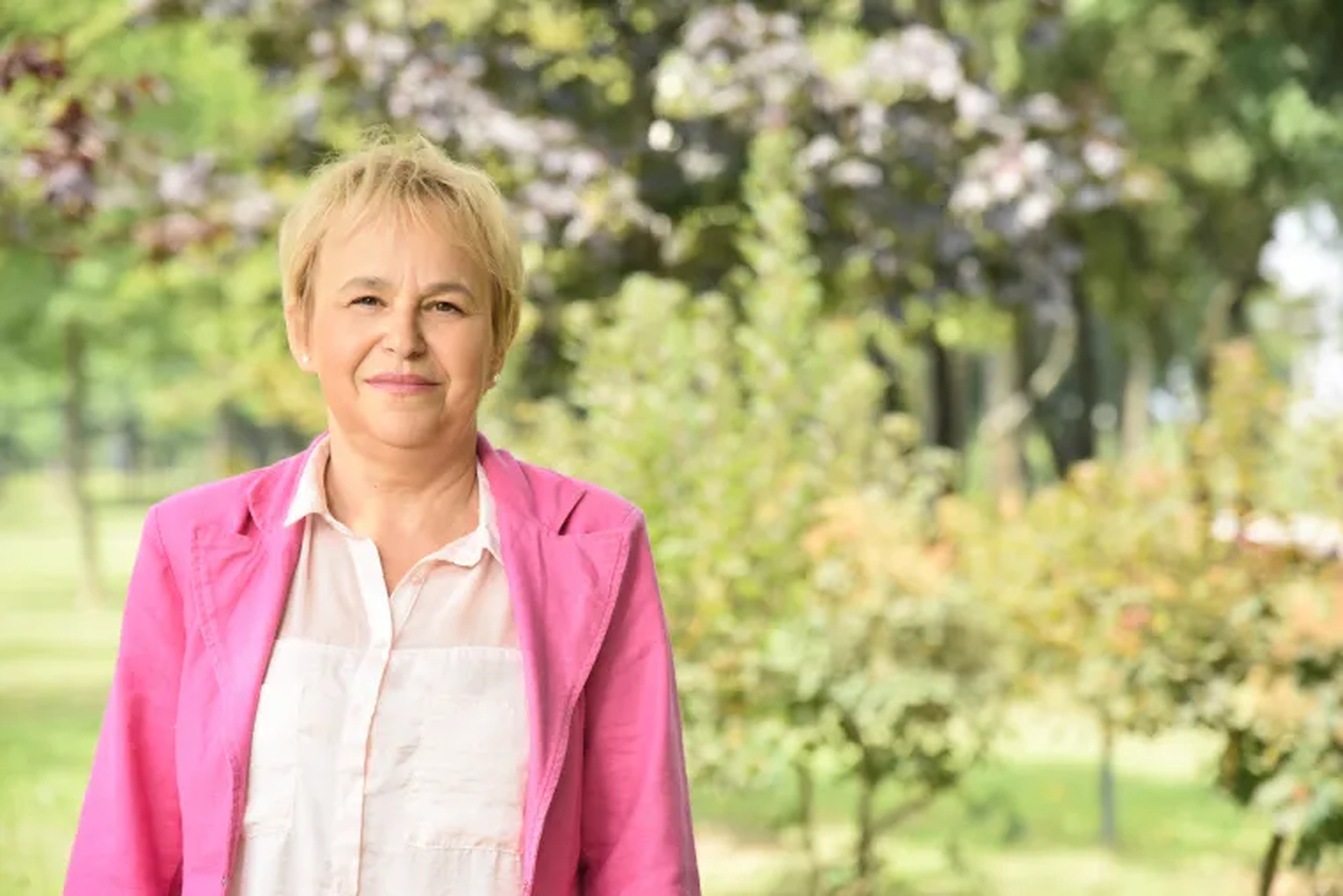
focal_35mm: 120
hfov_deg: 17.1
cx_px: 672
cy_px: 448
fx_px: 4477
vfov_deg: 11.4
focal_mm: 120
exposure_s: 1/640
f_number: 5
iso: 640
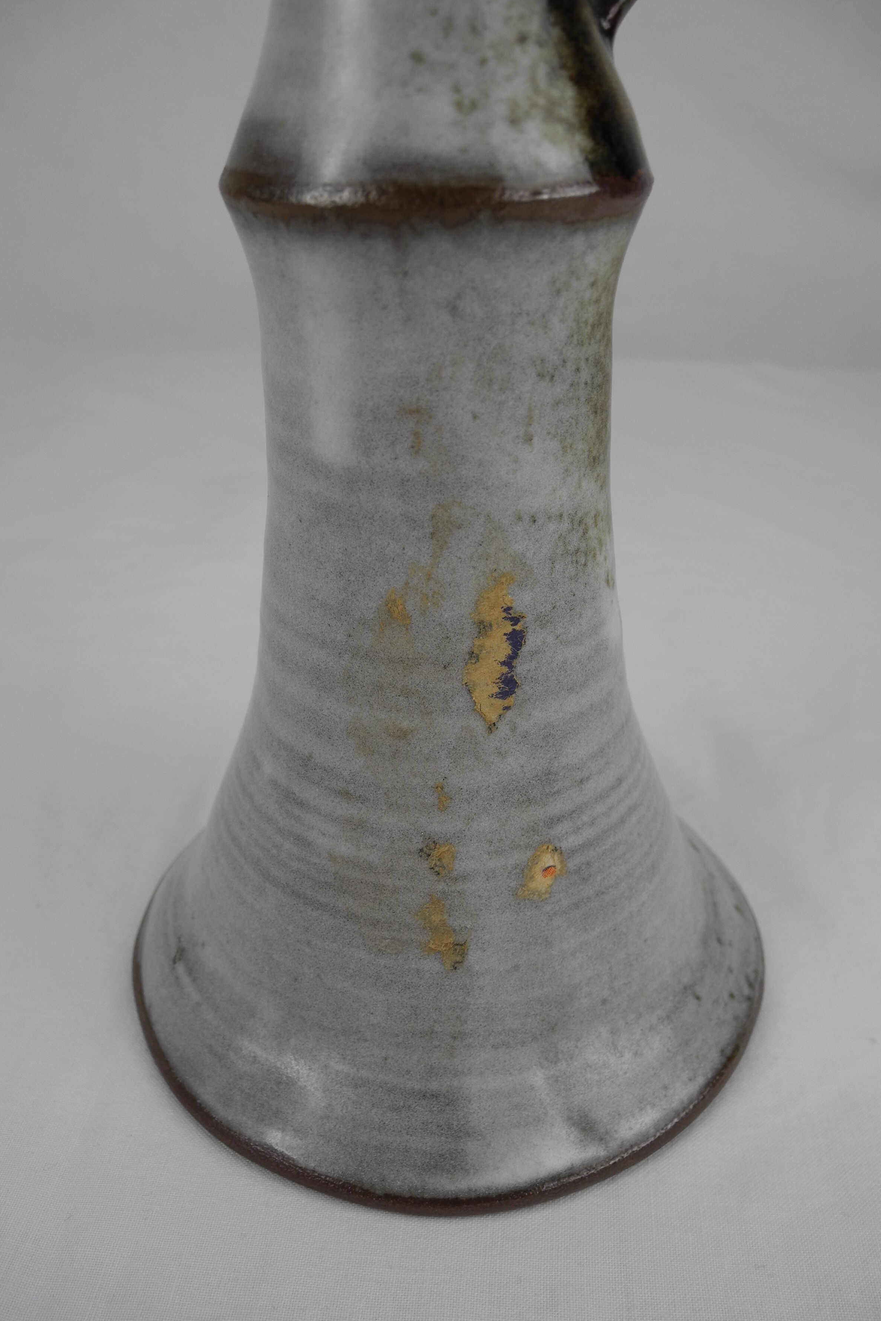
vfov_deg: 61.9
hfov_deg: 43.6
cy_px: 670
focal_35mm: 30
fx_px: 1101
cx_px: 423
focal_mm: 6
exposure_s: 1/224
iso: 100
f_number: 2.8
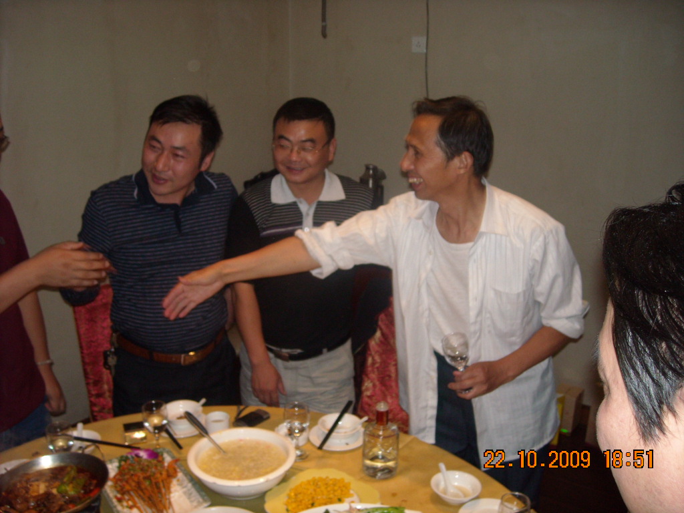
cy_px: 256
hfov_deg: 52.6
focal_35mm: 35
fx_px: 692
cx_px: 342
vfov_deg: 40.7
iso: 200
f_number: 2.8
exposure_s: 1/60
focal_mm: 5.7
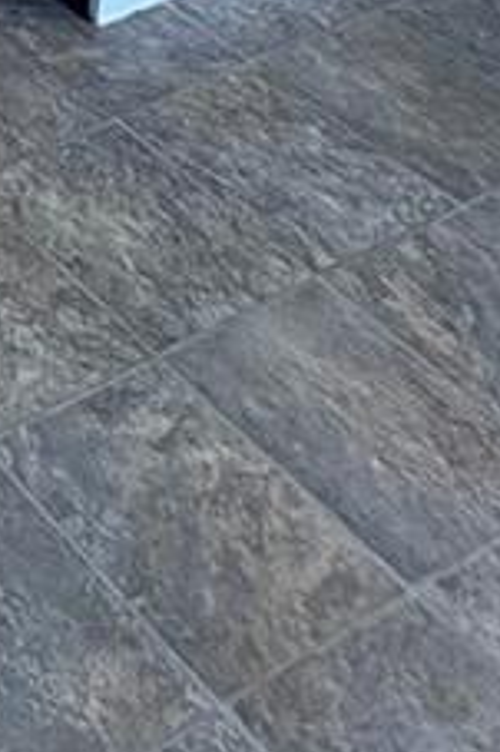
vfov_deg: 16.6
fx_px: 1606
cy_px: -891
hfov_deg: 12.2
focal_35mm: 77
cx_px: -838
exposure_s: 1/120
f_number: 2.2
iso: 100
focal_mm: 2.22
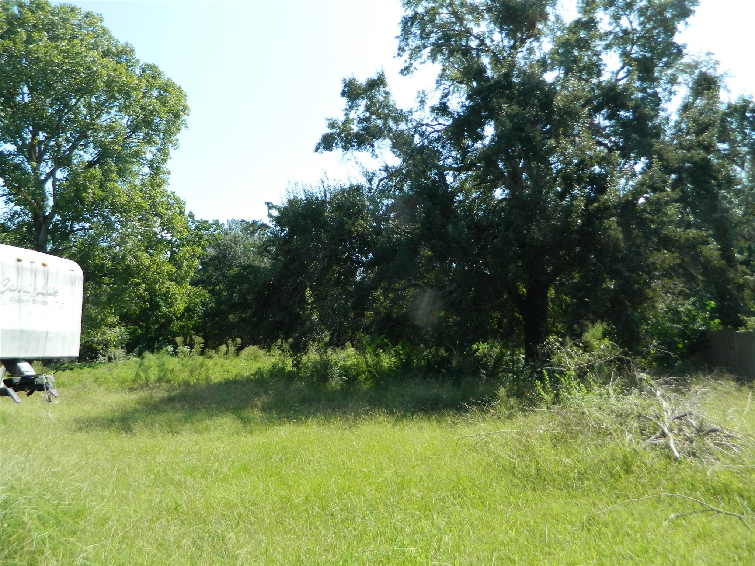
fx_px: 545
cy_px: 283
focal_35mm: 25
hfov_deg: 69.4
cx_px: 378
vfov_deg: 54.9
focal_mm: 4.5
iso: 80
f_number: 3.1
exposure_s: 1/400
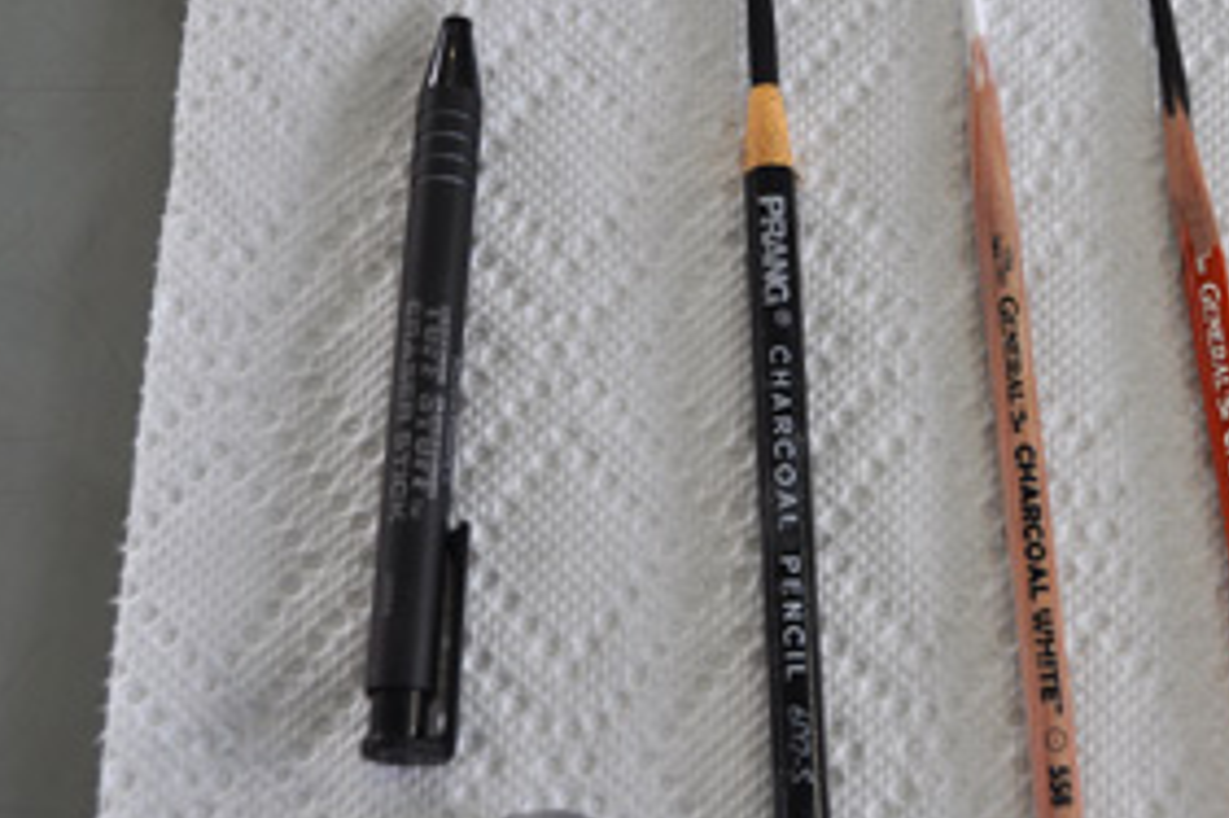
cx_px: 997
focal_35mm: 78
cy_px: 374
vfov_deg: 17.5
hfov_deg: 25.6
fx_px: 2658
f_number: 4.5
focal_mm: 29
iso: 400
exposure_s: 1/80
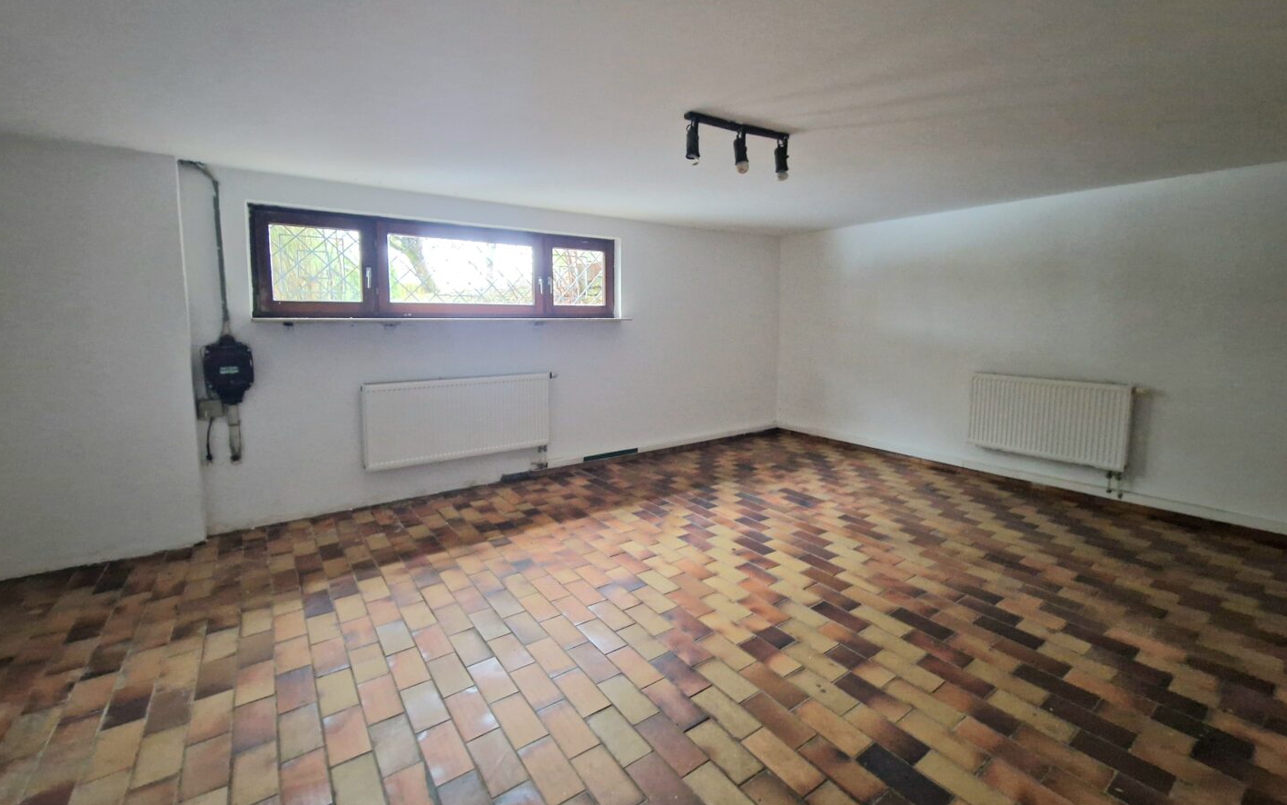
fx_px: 491
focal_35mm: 14
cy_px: 370
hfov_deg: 105.3
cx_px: 634
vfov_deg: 78.5
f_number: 2.2
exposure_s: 1/25
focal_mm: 2.2
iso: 800
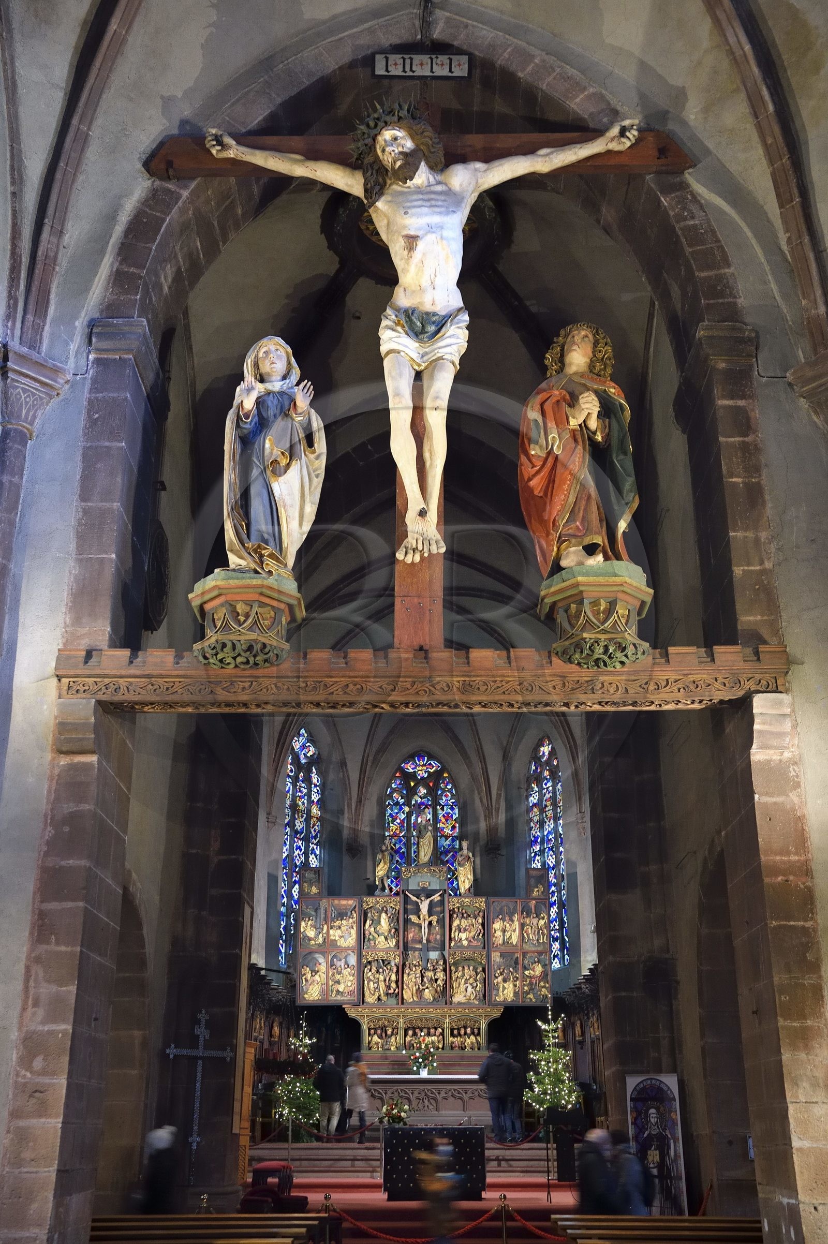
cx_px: 414
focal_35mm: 36
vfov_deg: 53.2
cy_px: 622
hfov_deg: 36.8
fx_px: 1243
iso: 2000
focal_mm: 36
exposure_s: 1/5
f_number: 6.3
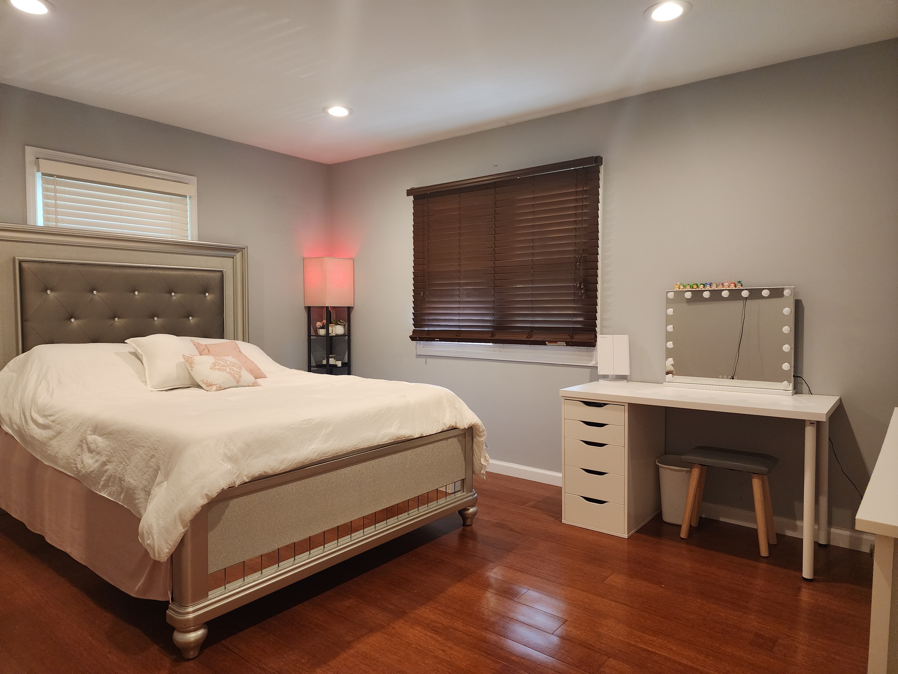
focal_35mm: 23
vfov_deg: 58.9
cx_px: 449
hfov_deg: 73.9
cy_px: 337
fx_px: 597
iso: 640
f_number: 1.8
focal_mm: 6.4
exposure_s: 1/40
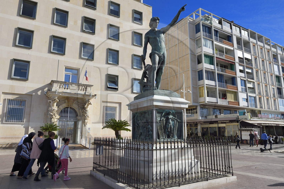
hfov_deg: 73.8
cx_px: 142
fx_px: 189
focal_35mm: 24
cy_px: 94
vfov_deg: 53.1
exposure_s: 1/250
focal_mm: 24
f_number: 13
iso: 200
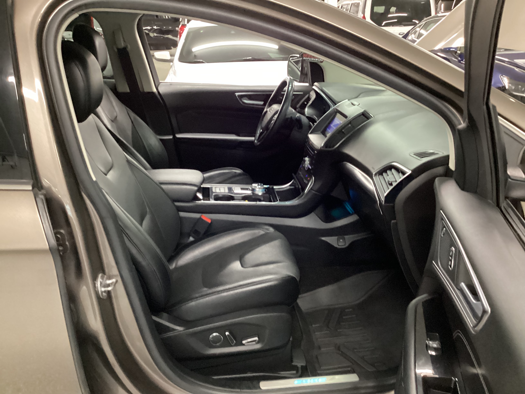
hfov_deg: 58.4
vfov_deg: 45.4
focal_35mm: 31
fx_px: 470
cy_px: 197
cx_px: 262
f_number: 2.4
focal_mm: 3.3
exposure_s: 1/30
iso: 640
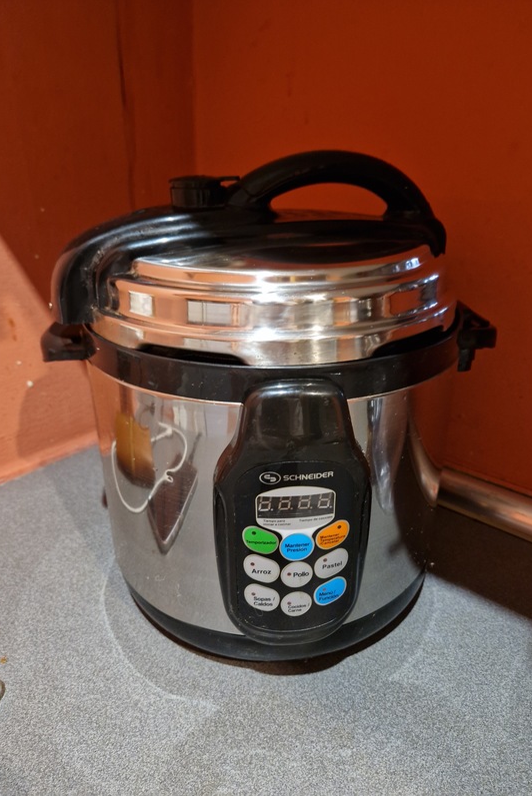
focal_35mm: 24
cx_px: 275
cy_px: 398
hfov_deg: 53.2
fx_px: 531
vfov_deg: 73.7
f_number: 1.8
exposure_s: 1/25
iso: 640
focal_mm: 5.4
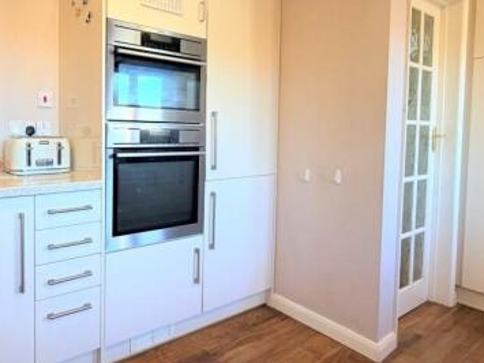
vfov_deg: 58.4
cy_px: 145
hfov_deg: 69.5
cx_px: 126
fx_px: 321
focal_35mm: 23
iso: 160
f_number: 2.2
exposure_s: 1/100
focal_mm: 2.22
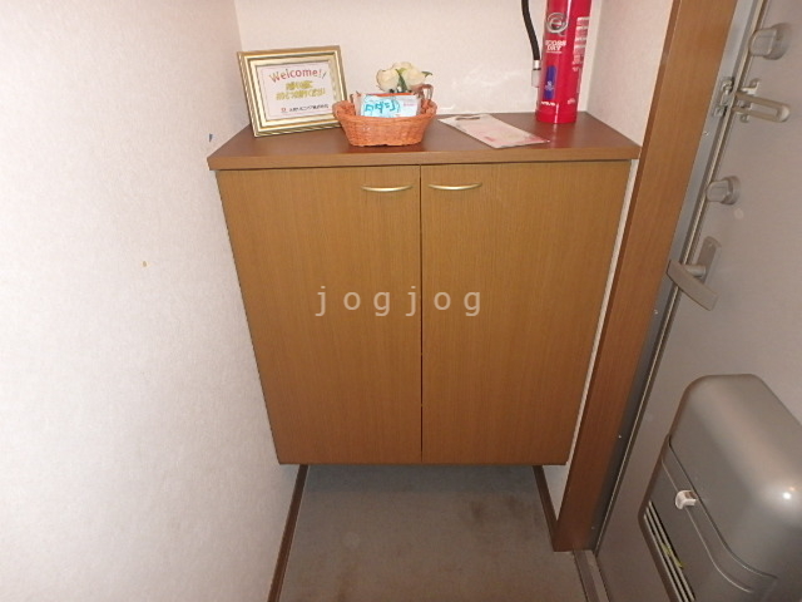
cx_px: 401
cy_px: 301
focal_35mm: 21
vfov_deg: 63.4
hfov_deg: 79.0
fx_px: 487
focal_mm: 3.7
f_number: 3.5
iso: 400
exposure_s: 1/30
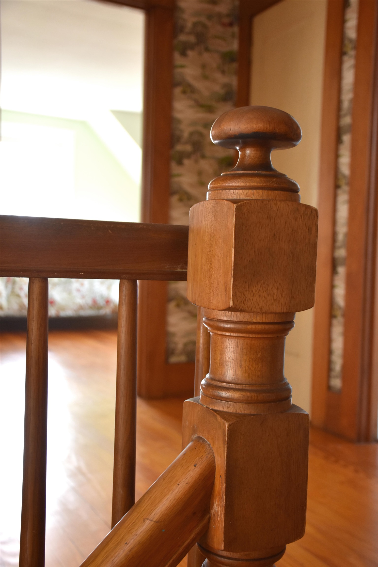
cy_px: 284
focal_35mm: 45
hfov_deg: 29.9
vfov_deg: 43.6
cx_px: 189
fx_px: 709
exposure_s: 1/60
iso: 800
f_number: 4
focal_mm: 30
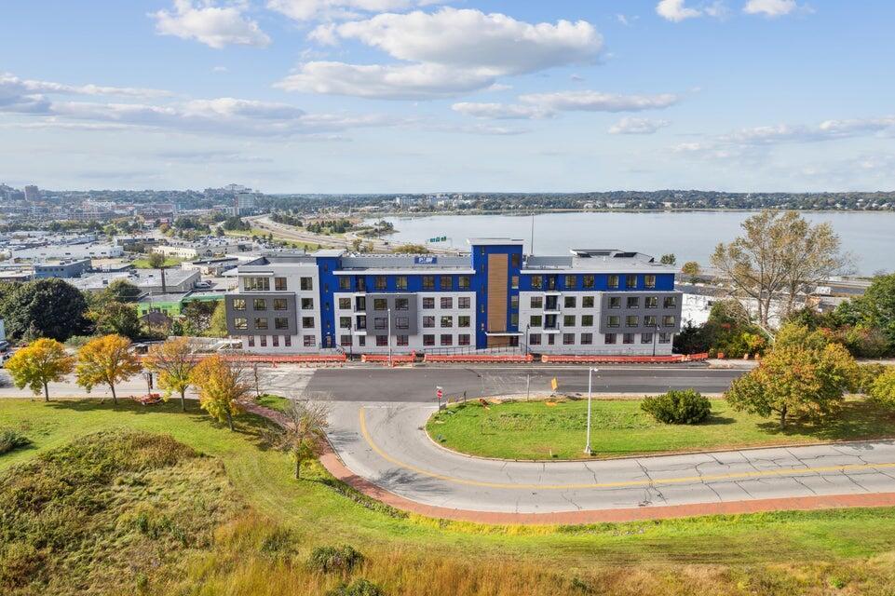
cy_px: 298
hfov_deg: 78.6
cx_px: 448
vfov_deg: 57.2
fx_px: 547
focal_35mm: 22
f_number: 2.8
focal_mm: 8.4
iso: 110
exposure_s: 1/350
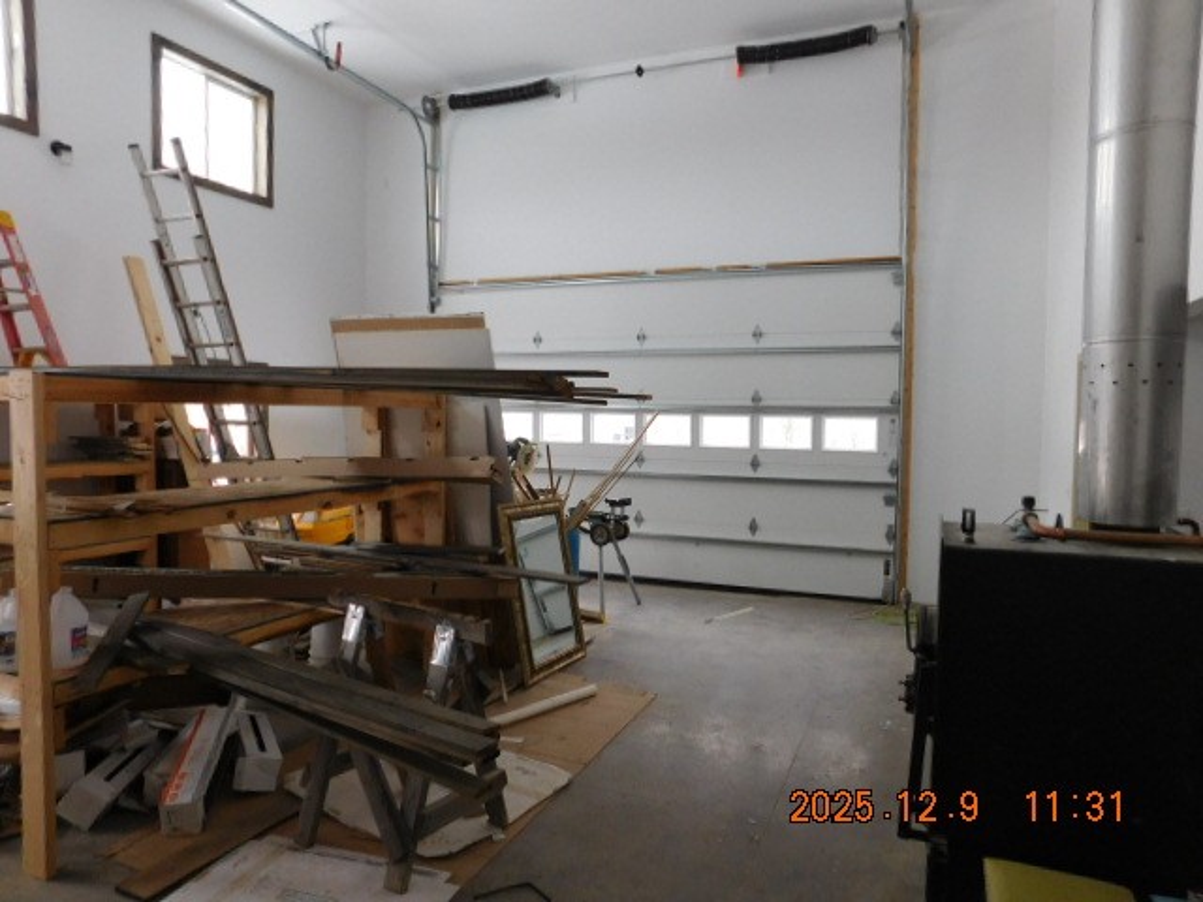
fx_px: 799
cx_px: 602
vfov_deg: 58.9
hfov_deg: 73.9
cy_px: 451
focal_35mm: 23
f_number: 3
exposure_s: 1/30
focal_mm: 4
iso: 200
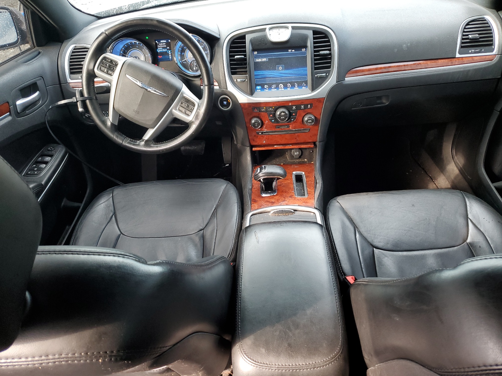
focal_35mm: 26
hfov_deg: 67.3
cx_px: 251
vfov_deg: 53.1
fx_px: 377
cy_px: 188
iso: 61
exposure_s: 1/60.2
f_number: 1.5
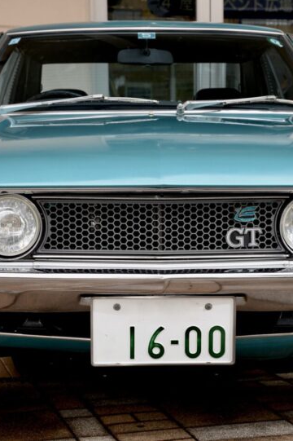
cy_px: 219
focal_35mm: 88
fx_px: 1076
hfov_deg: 15.5
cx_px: 159
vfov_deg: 23.1
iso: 200
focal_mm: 58
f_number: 8
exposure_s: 1/200
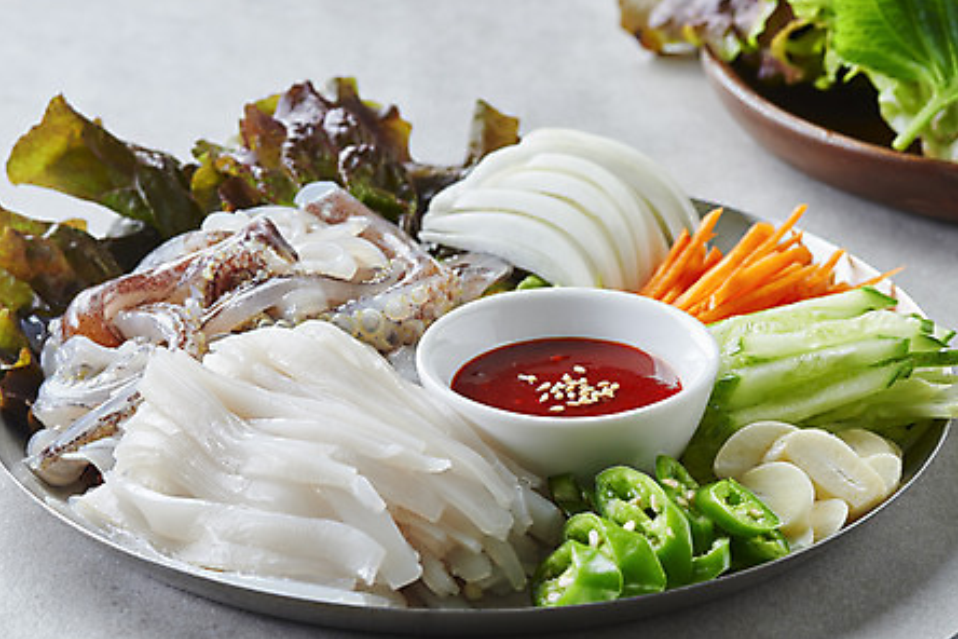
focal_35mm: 142
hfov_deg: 14.4
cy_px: 371
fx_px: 3778
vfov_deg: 9.7
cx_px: 490
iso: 100
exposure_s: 1/125
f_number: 13
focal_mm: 105
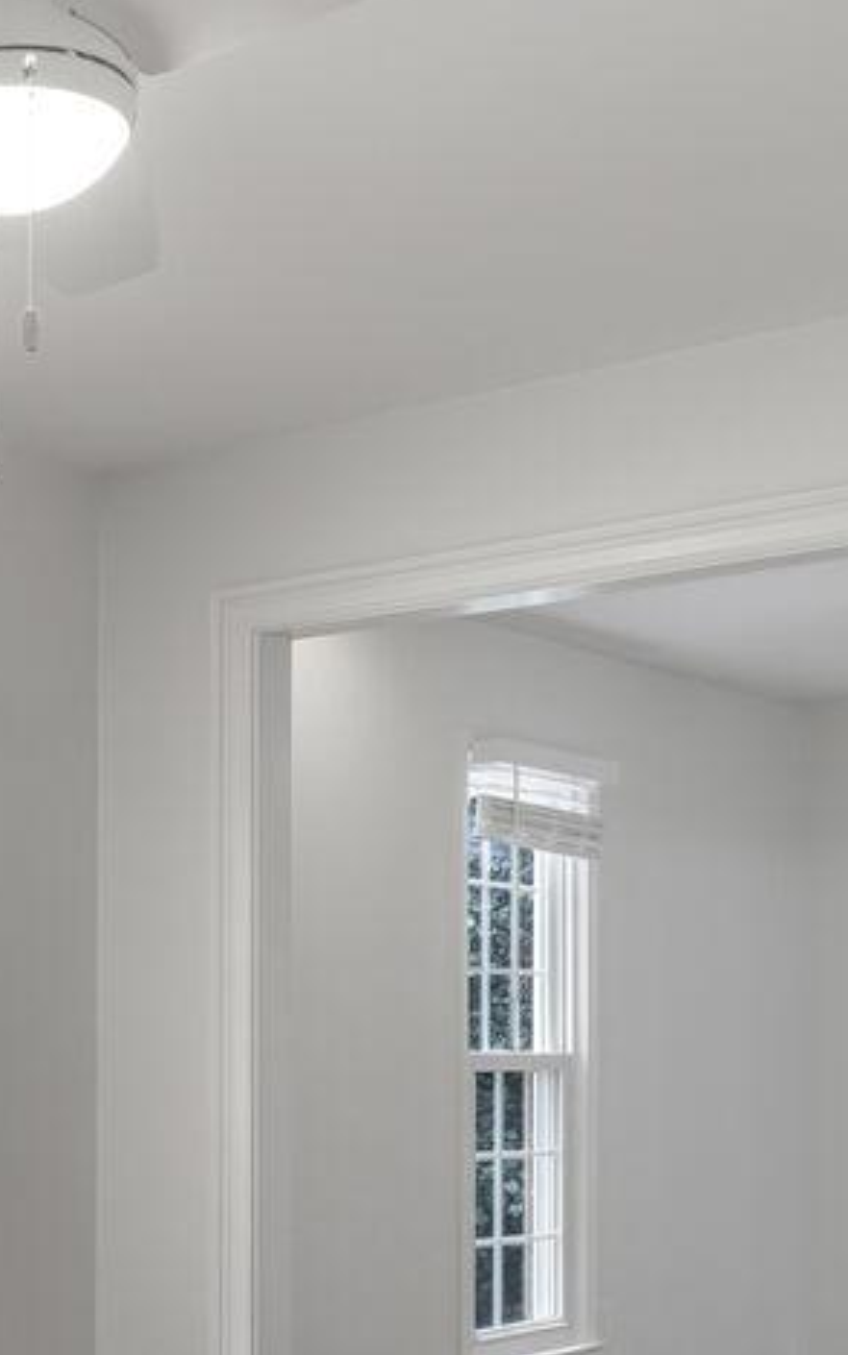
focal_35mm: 60
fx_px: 2217
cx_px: -297
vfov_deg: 33.2
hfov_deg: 19.7
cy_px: 1038
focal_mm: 16
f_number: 8
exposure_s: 1/13
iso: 200
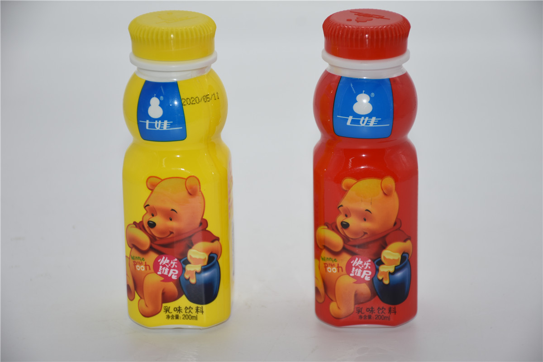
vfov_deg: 10.8
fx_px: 1923
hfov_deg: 16.1
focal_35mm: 128
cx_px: 272
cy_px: 181
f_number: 5.3
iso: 100
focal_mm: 85
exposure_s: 1/100
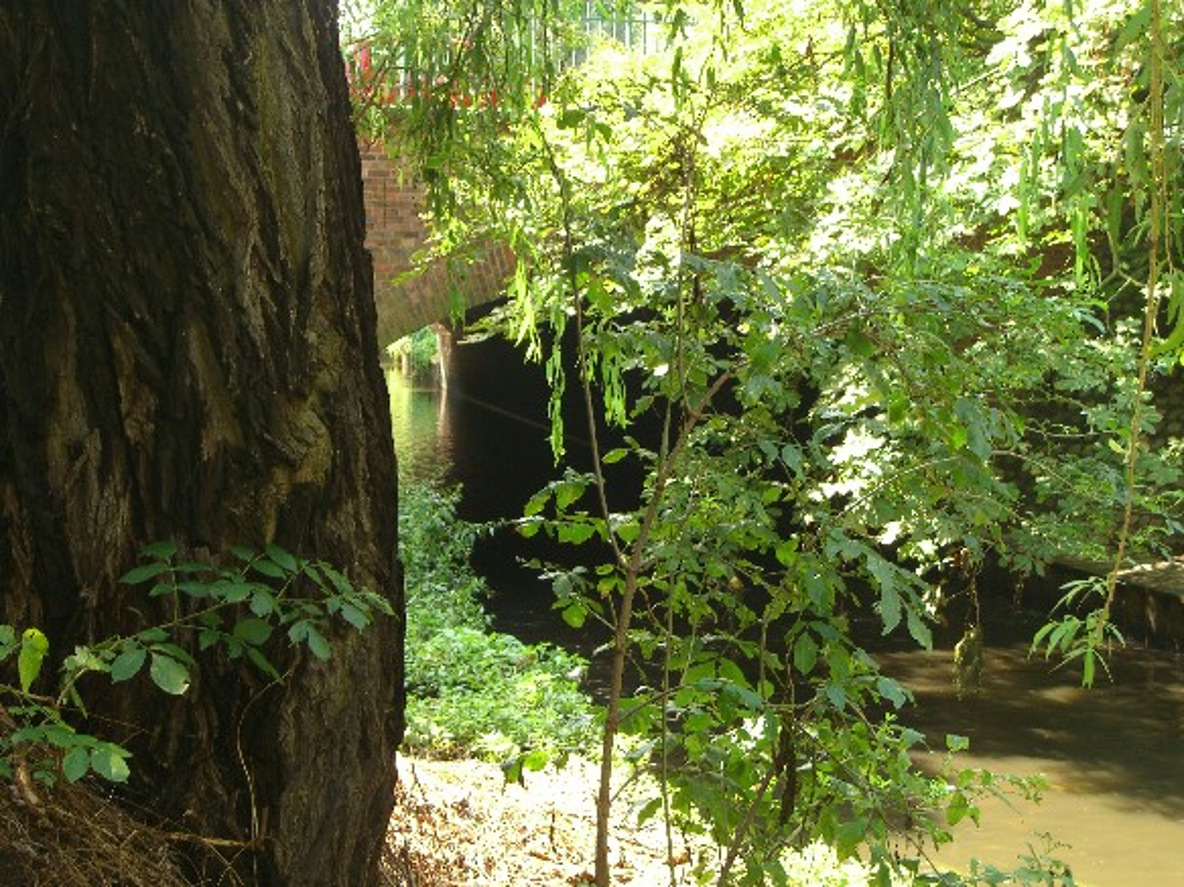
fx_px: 2325
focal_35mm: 68
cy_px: 444
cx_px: 592
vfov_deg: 21.6
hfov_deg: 28.6
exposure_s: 1/60
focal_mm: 14.2
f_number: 4
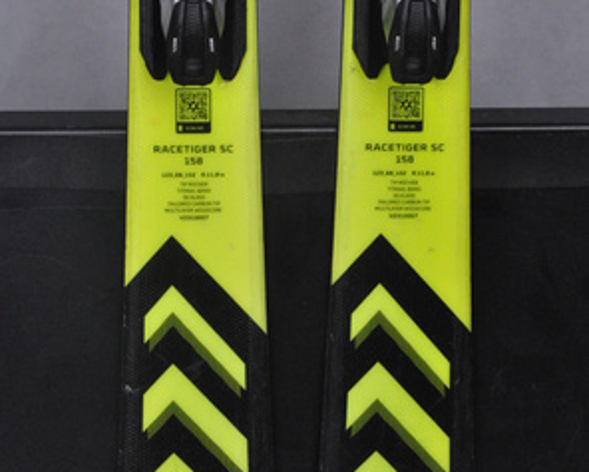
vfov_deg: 9.0
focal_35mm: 171
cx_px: 294
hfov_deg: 11.3
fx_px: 2982
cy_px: 253
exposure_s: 1/125
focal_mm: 80
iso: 3200
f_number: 9.5
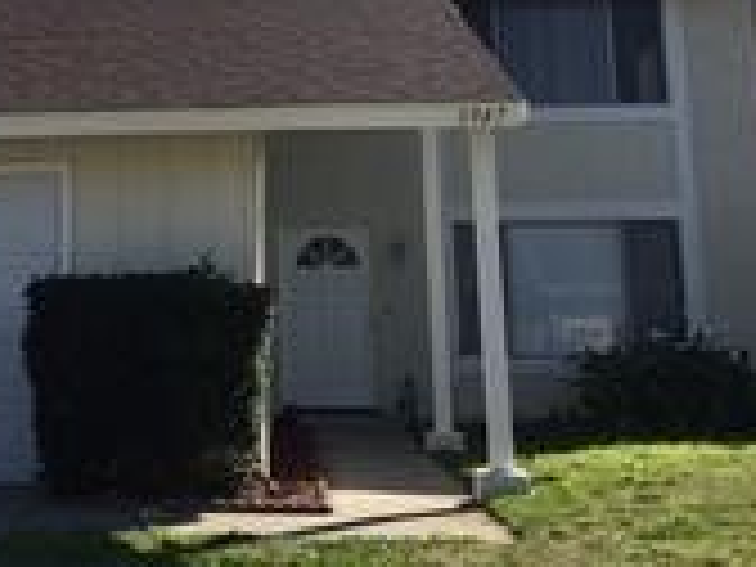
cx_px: 128
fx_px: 1289
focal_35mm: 59
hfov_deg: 31.7
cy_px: 99
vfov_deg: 24.4
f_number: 2.2
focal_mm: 4.15
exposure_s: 1/1522
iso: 32
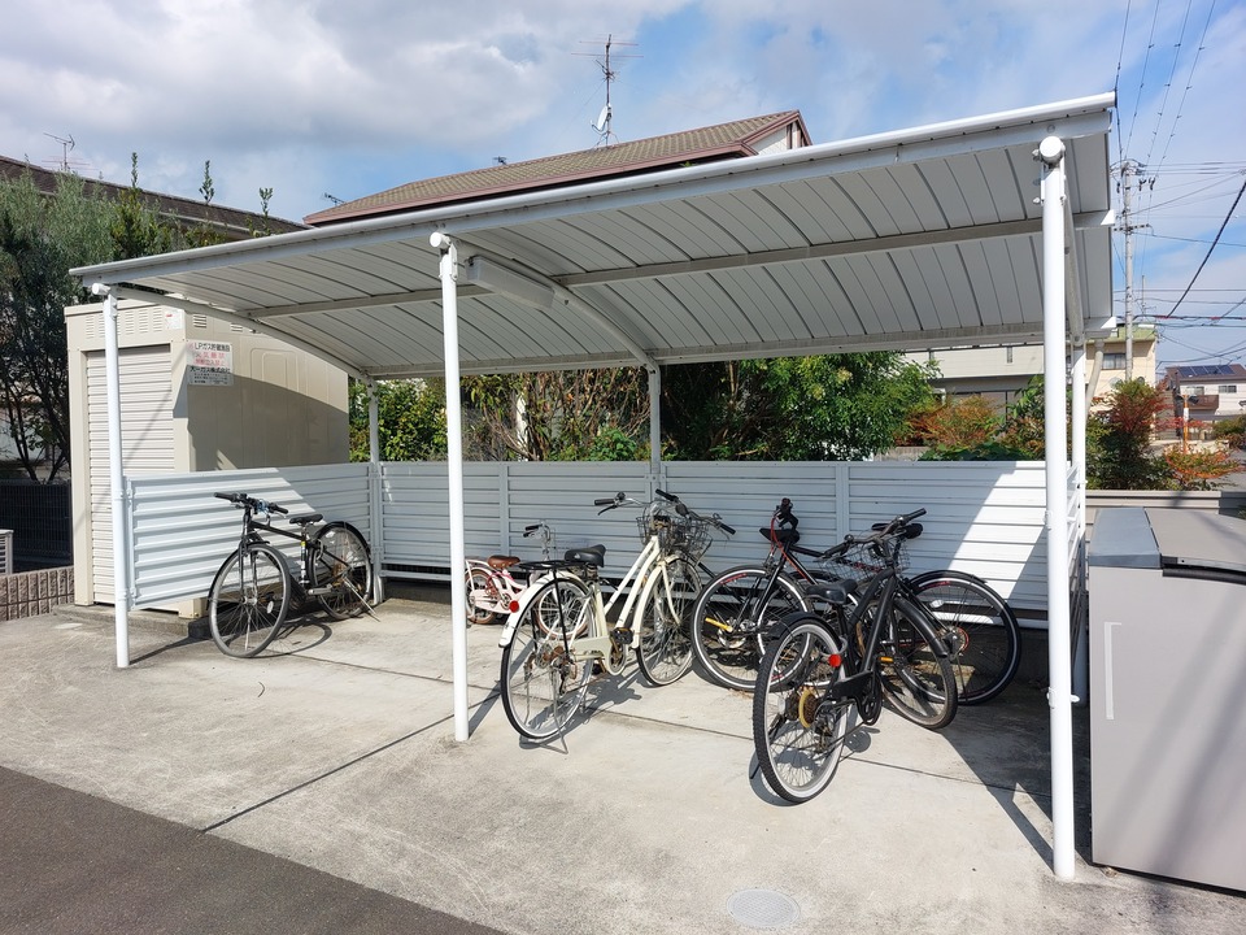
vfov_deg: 56.8
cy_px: 468
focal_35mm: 24
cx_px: 623
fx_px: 864
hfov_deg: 71.6
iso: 25
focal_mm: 5.23
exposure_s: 1/1478
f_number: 1.8
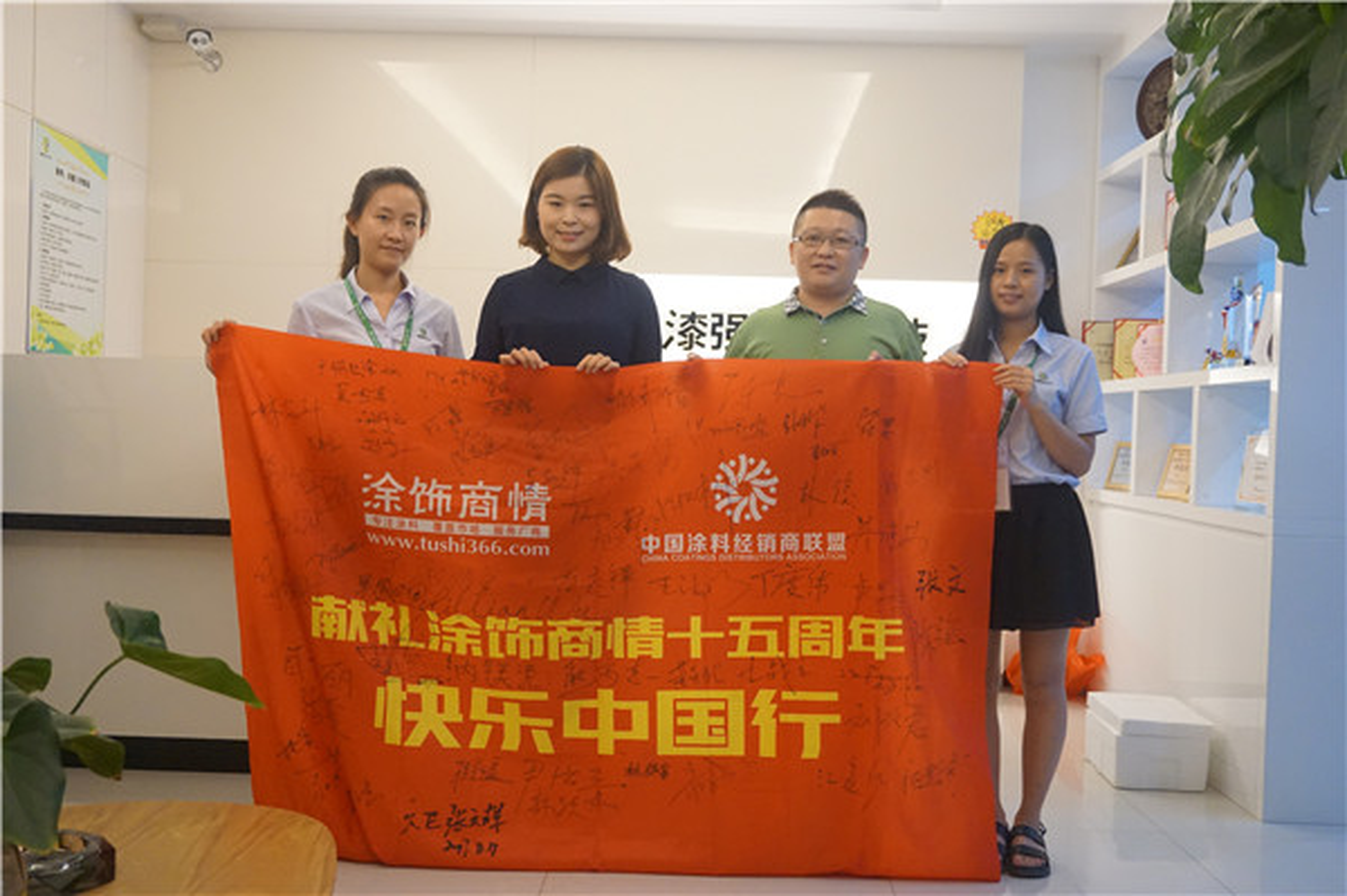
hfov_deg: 53.2
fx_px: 1346
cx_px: 674
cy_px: 448
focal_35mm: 36
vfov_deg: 36.8
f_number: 4.5
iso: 2500
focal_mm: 24
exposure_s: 1/160
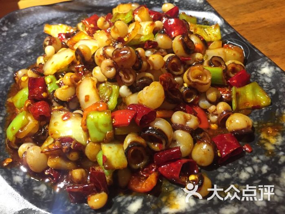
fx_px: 239
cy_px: 107
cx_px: 142
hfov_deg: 61.7
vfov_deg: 48.2
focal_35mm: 29
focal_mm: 4.15
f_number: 2.2
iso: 250
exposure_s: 1/20
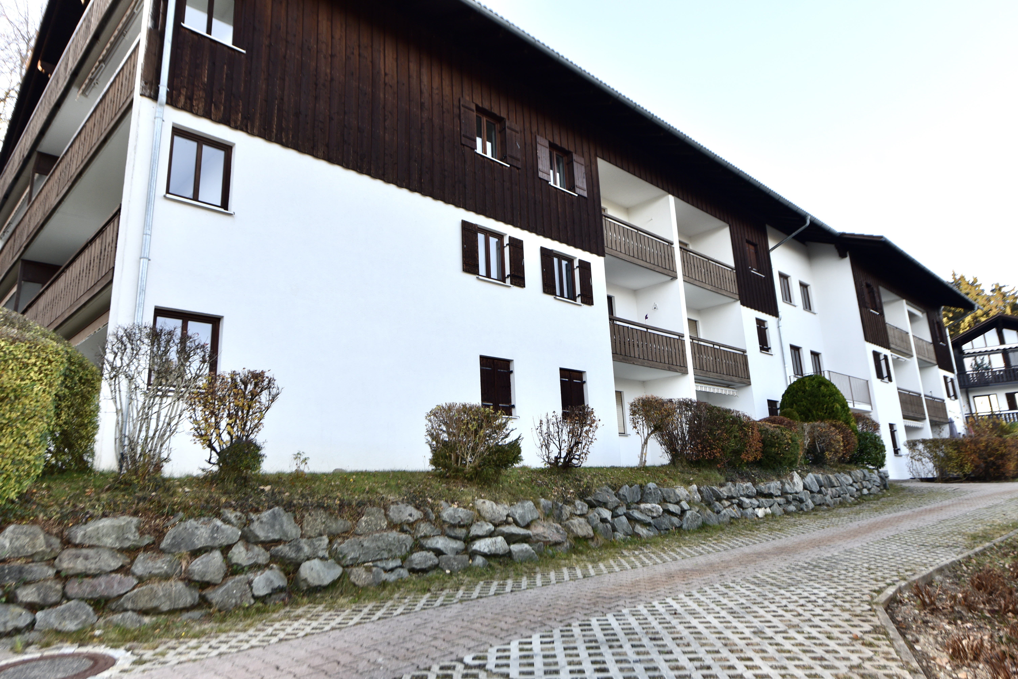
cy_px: 340
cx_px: 509
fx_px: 537
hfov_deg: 86.9
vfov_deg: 64.6
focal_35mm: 19
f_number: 5.6
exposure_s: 1/125
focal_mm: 19
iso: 250
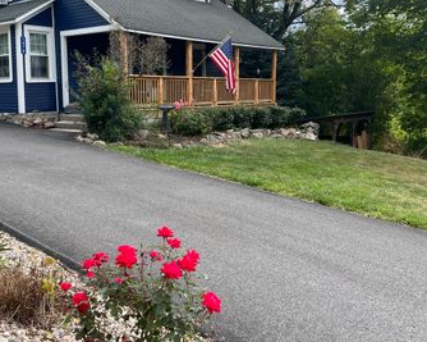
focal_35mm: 38
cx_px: 180
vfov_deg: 38.8
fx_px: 480
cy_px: 120
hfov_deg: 47.8
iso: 50
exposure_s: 1/1326
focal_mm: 5.7
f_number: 1.5
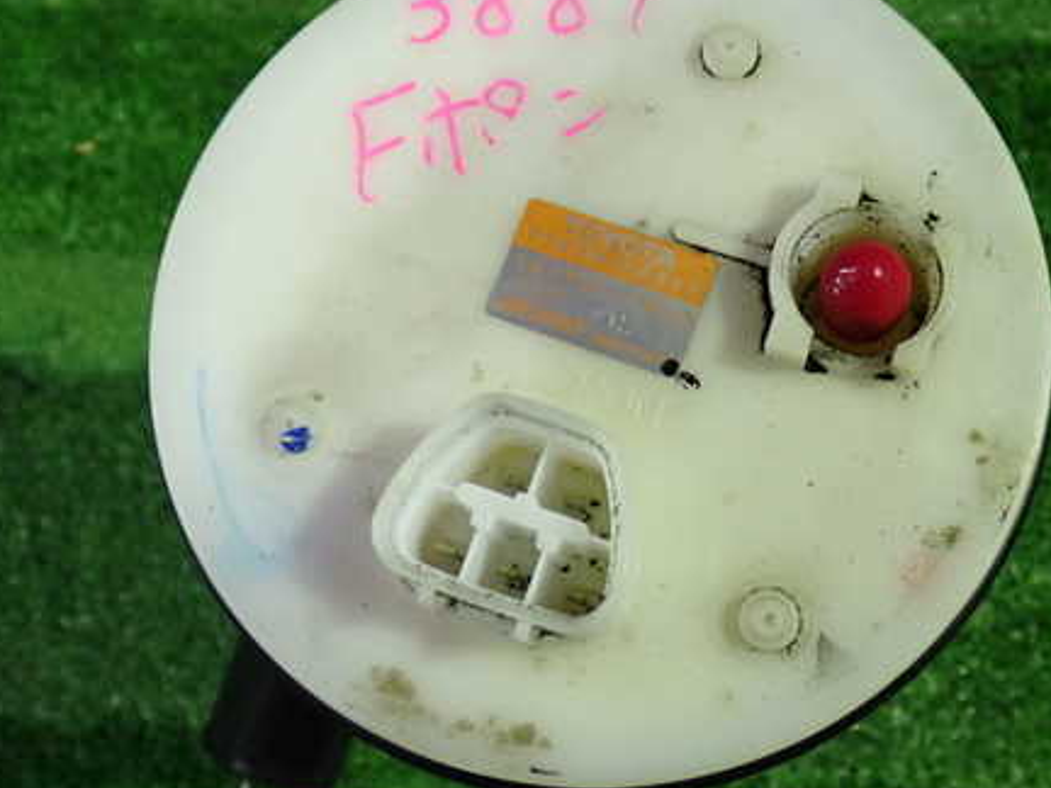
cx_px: 635
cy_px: 333
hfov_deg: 38.0
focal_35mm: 50
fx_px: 1518
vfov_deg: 29.1
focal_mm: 6.37
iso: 400
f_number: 2.5
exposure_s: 1/40
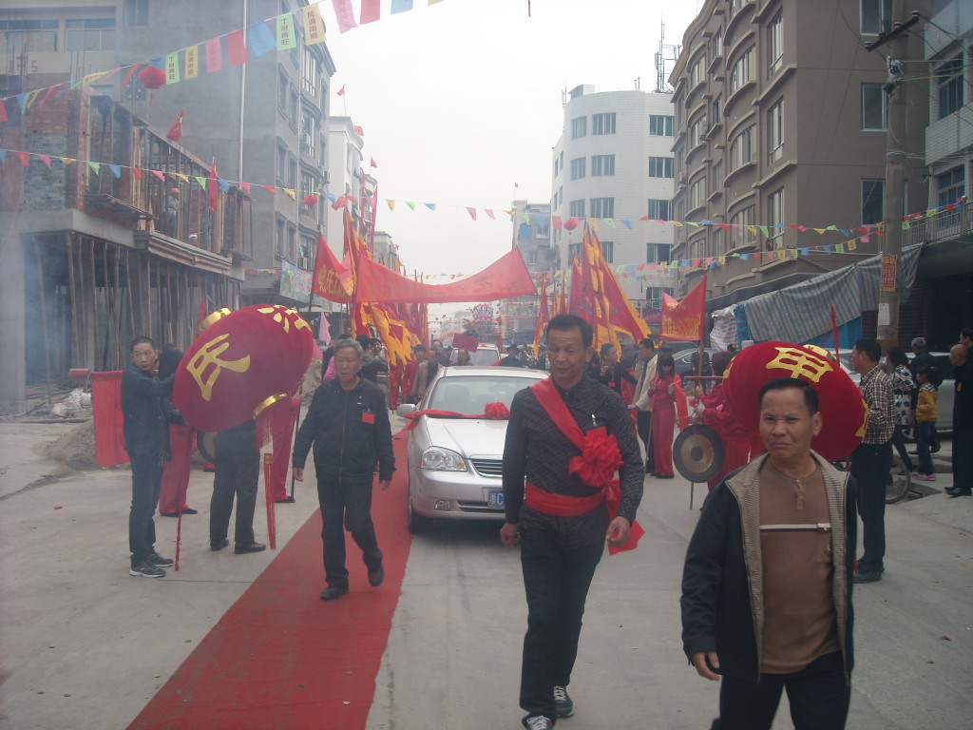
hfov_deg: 52.6
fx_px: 984
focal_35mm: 35
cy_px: 365
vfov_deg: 40.7
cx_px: 486
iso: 64
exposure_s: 1/114
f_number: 2.8
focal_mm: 5.7
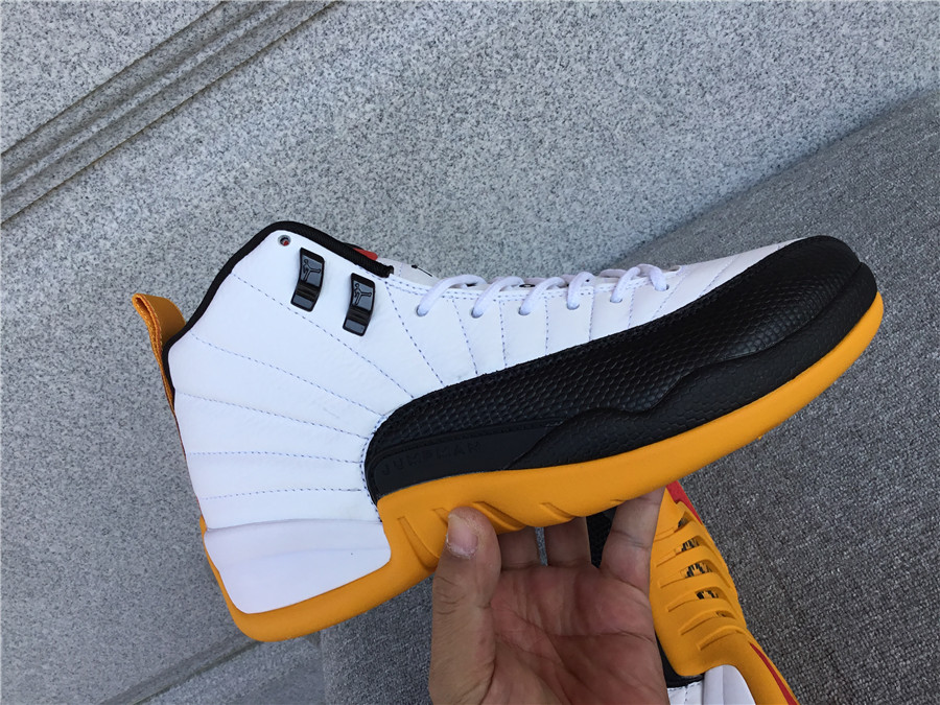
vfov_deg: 45.4
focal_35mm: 31
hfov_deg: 58.4
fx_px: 842
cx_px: 470
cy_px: 352
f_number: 2.4
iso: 25
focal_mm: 3.3
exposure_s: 1/471
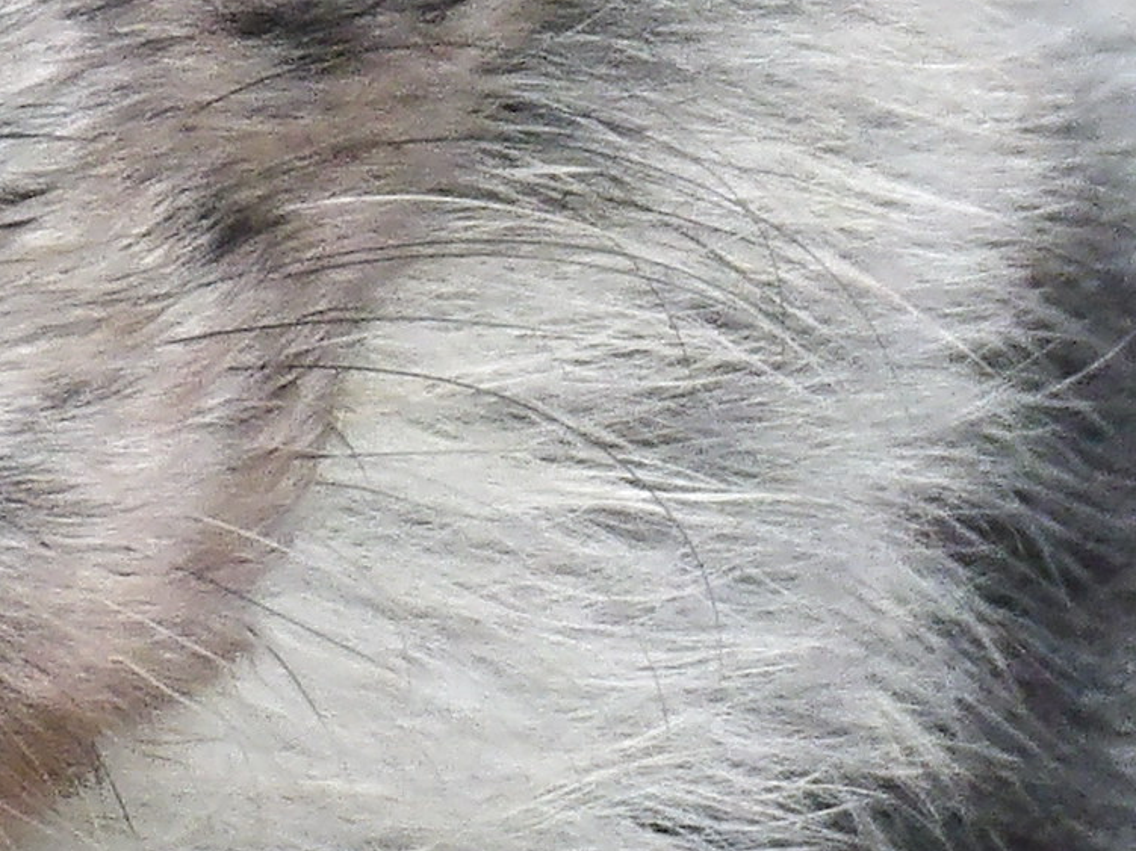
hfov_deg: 0.9
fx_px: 73072
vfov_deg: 0.7
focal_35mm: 2227
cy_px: 287
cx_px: -292
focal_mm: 65.2
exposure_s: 1/800
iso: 672
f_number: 4.2
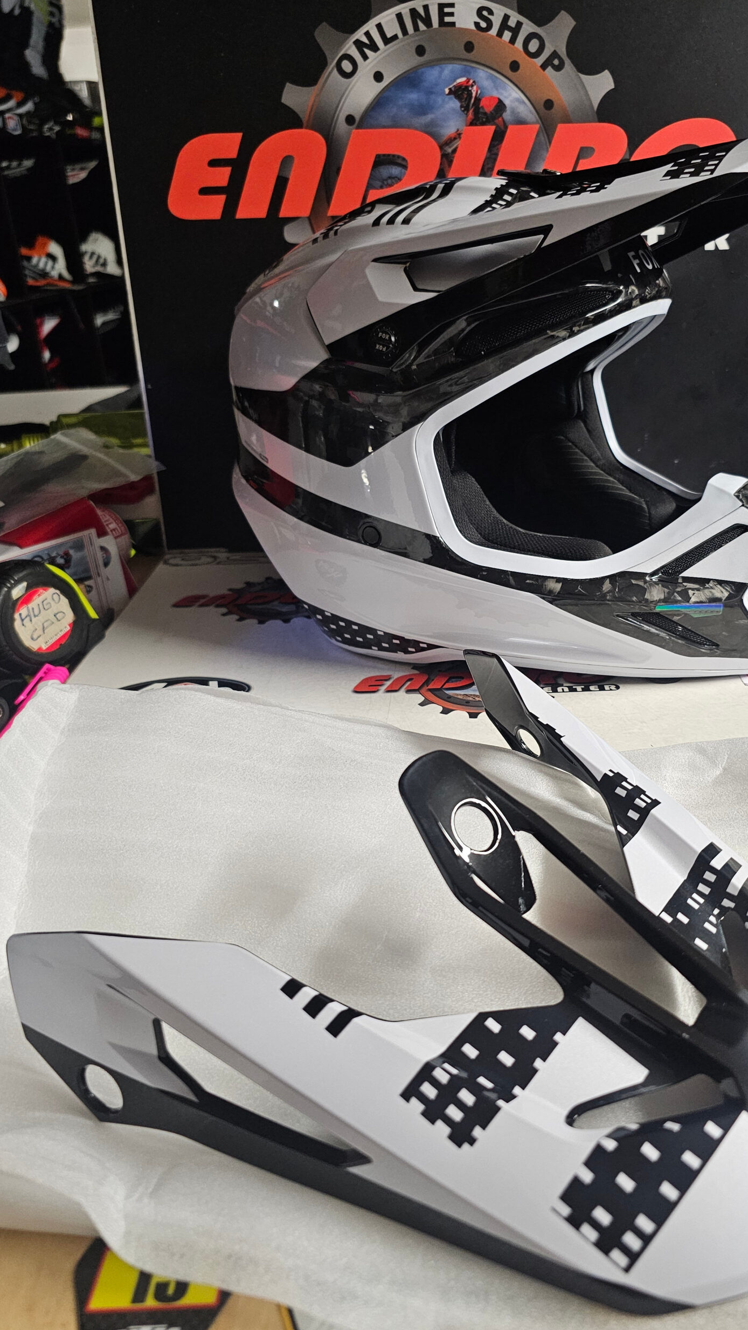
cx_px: 474
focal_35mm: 26
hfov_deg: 44.0
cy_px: 680
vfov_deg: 71.9
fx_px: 917
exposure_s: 1/100
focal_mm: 6.3
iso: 640
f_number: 1.7
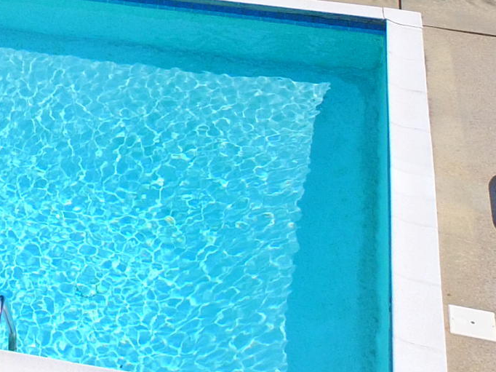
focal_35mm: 88
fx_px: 1260
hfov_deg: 21.1
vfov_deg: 16.3
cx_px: -54
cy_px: -44
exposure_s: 1/1538
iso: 100
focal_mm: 3.61
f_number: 2.8
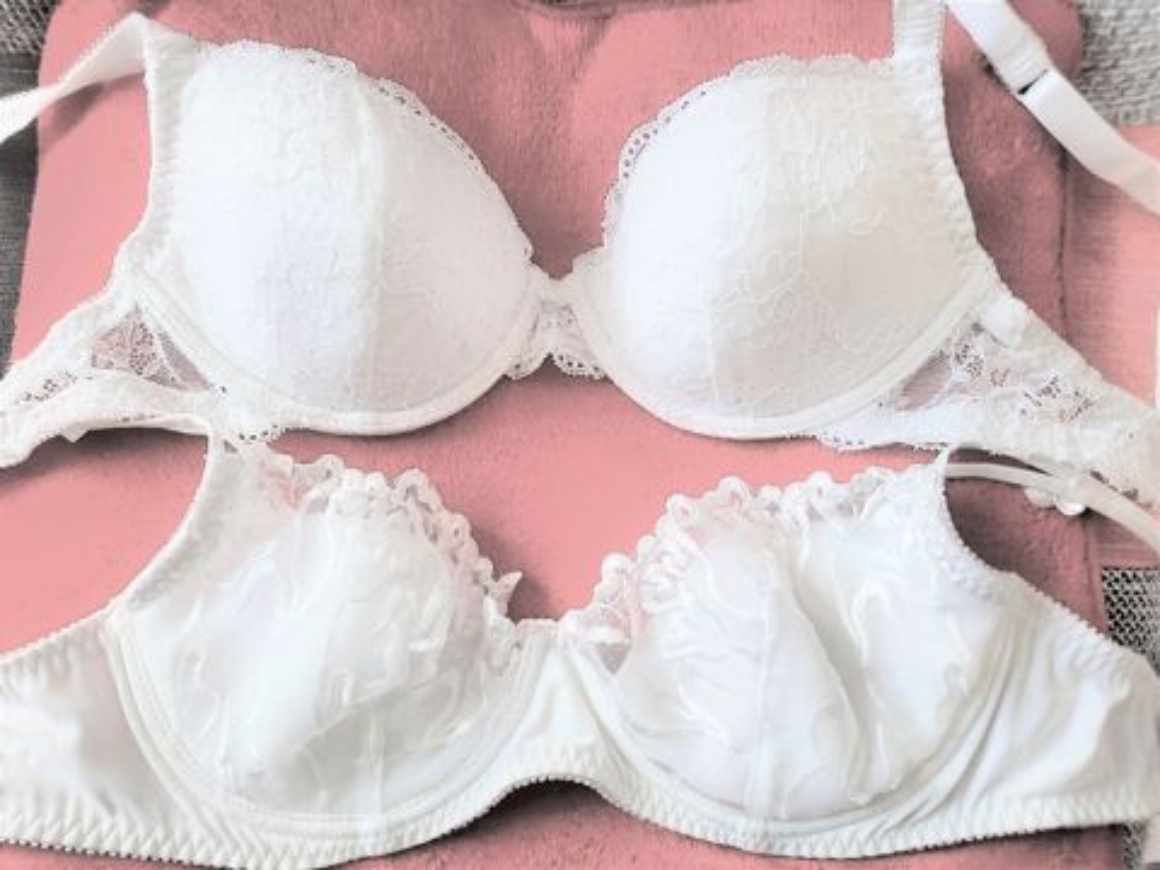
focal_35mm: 25
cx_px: 580
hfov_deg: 69.4
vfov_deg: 54.9
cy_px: 435
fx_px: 838
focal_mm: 4.6
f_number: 2
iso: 125
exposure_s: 1/50
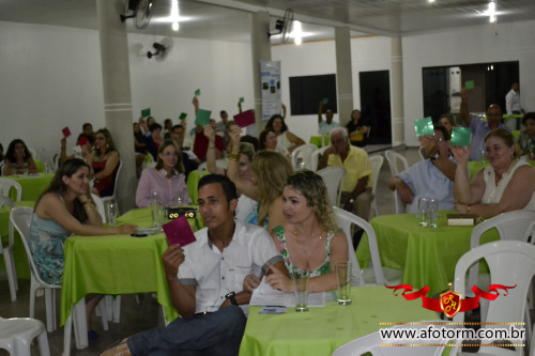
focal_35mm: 48
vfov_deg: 28.1
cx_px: 268
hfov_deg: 41.1
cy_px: 178
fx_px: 713
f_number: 4.8
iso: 3200
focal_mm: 32
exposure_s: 1/60
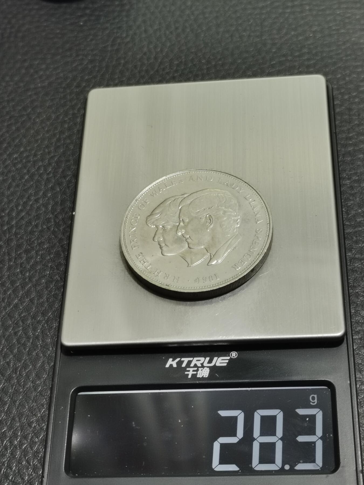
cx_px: 182
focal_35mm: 69
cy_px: 242
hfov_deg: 21.3
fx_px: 967
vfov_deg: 28.2
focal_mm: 5.58
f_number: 1.8
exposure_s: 1/100
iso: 100
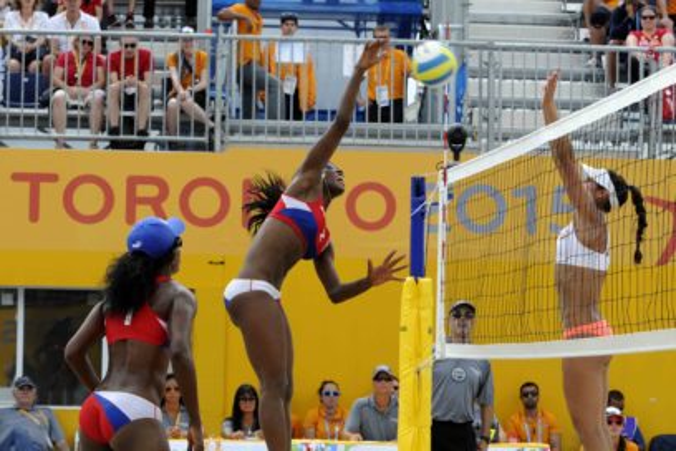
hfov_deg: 19.5
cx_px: 338
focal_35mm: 105
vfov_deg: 13.0
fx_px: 1972
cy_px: 226
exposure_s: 1/1000
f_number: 5.6
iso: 500
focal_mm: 70
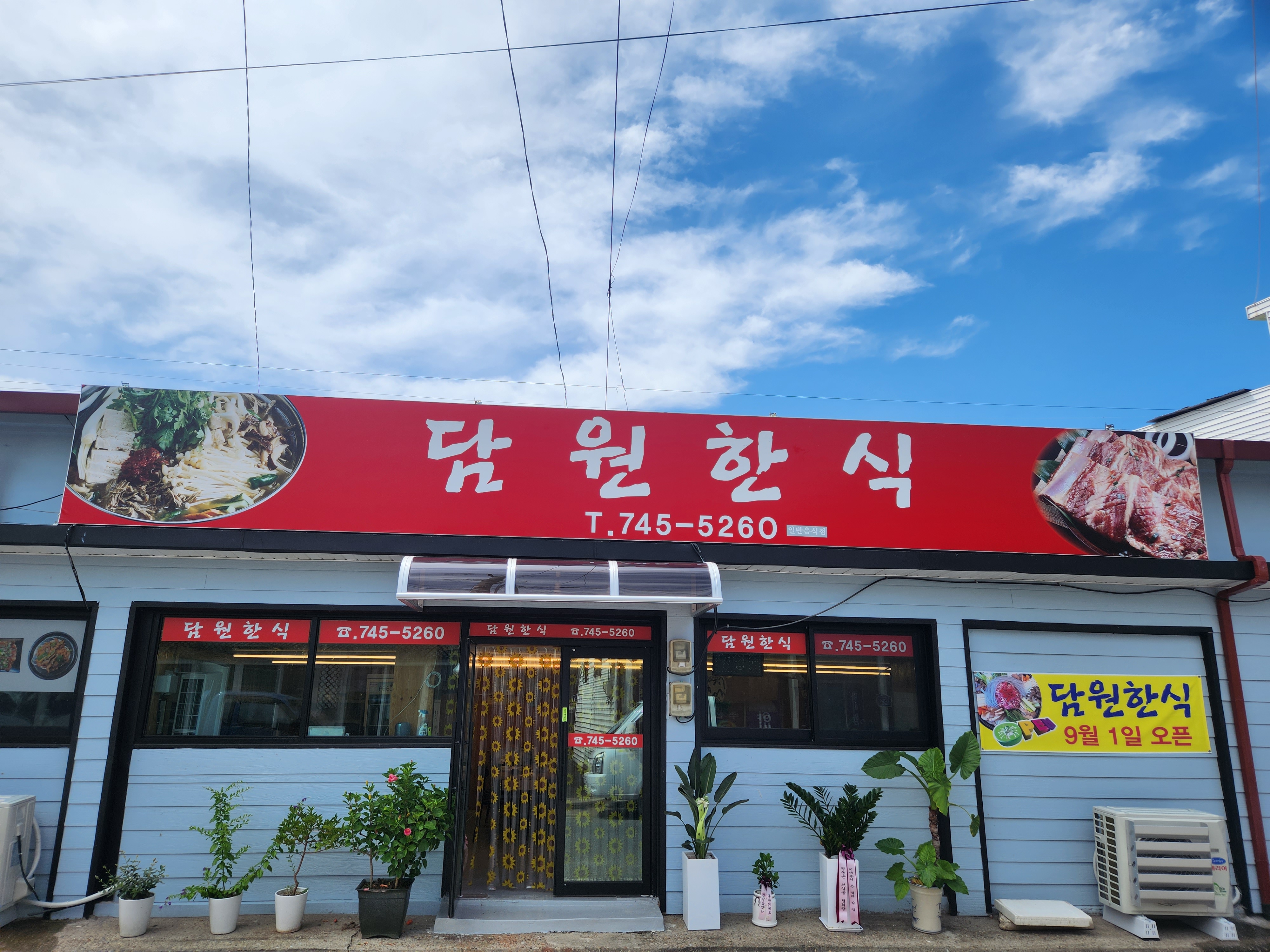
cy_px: 476
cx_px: 635
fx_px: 844
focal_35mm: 23
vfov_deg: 58.9
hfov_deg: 73.9
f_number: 1.8
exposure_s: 1/1746
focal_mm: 5.4
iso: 20
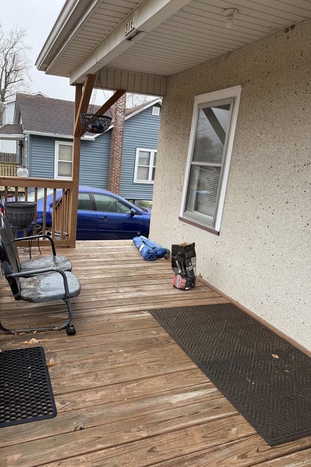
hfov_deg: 49.3
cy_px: 235
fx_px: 337
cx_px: 129
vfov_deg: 69.4
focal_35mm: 26
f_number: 1.78
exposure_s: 1/598
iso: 100
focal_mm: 6.76
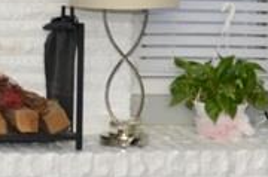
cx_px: -146
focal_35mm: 192
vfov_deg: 7.0
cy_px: -129
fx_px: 1426
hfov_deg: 10.3
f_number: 4
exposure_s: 1/60
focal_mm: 18
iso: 800
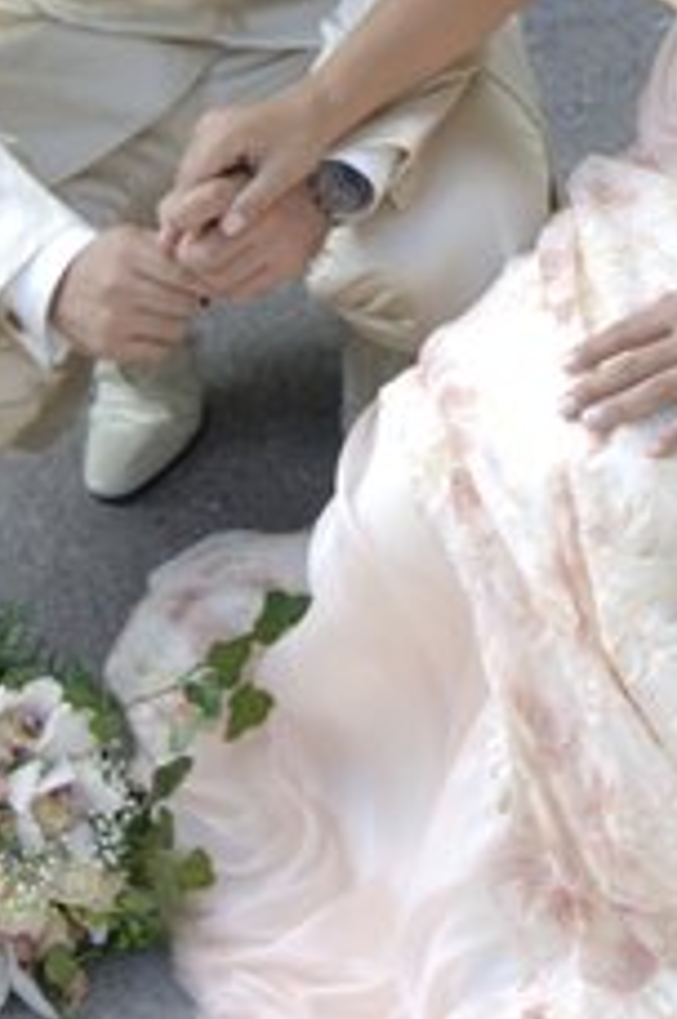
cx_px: 443
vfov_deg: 18.2
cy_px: 31
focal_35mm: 110
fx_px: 3113
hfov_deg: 12.4
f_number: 6.3
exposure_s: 1/125
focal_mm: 35
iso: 125
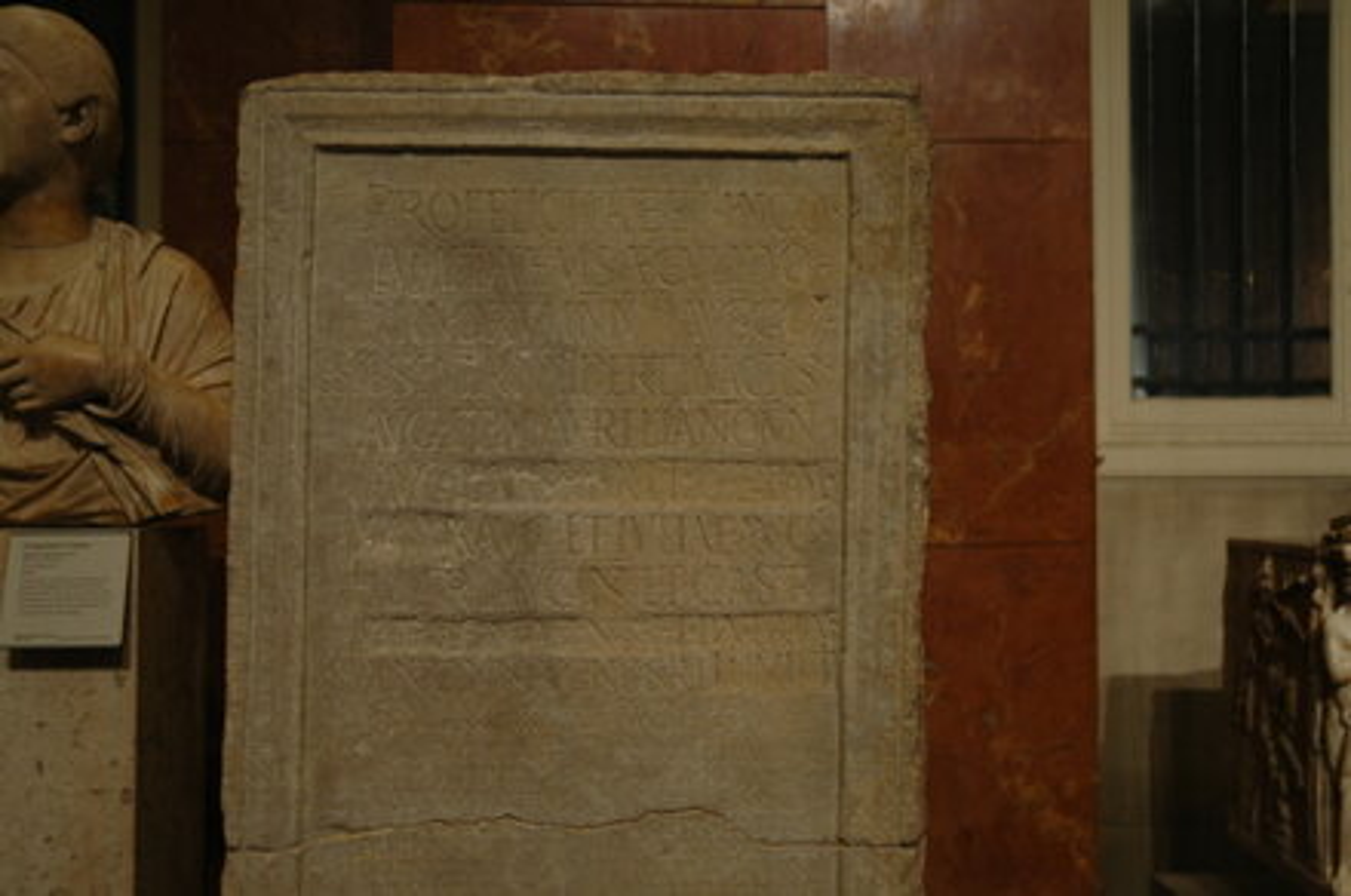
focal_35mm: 44
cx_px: 676
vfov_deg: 30.8
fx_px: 1630
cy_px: 448
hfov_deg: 45.0
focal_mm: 29
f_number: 4
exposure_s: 1/10
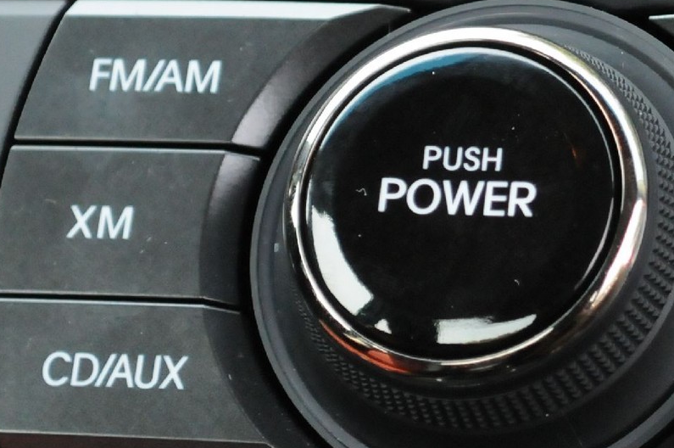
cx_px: 590
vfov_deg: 5.3
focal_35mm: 260
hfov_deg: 7.9
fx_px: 4854
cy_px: 40
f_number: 5.6
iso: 2000
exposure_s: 1/400
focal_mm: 55
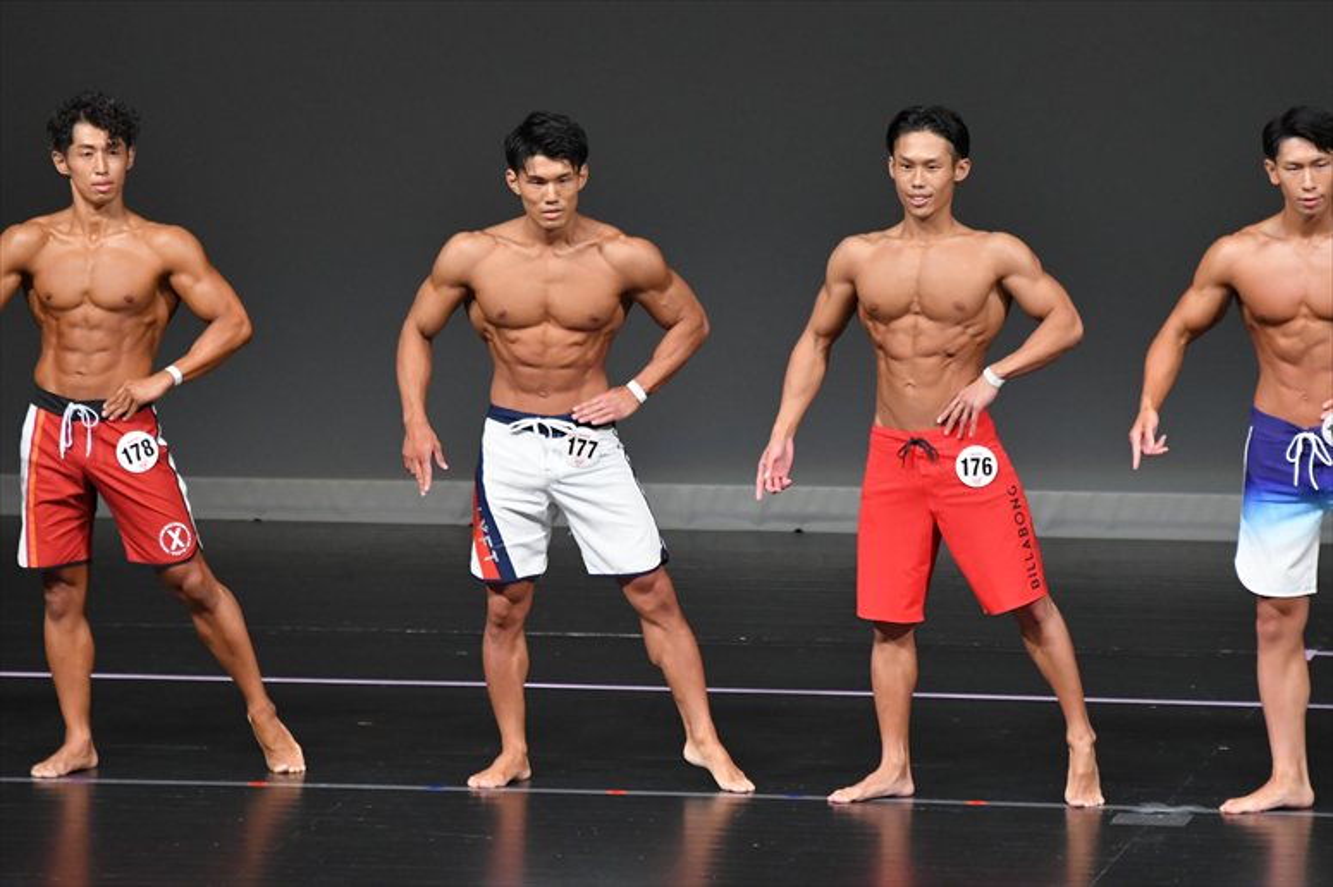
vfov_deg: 4.4
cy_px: 444
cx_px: 666
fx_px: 11658
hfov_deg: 6.5
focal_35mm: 315
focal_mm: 210
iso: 3600
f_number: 5.6
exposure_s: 1/400
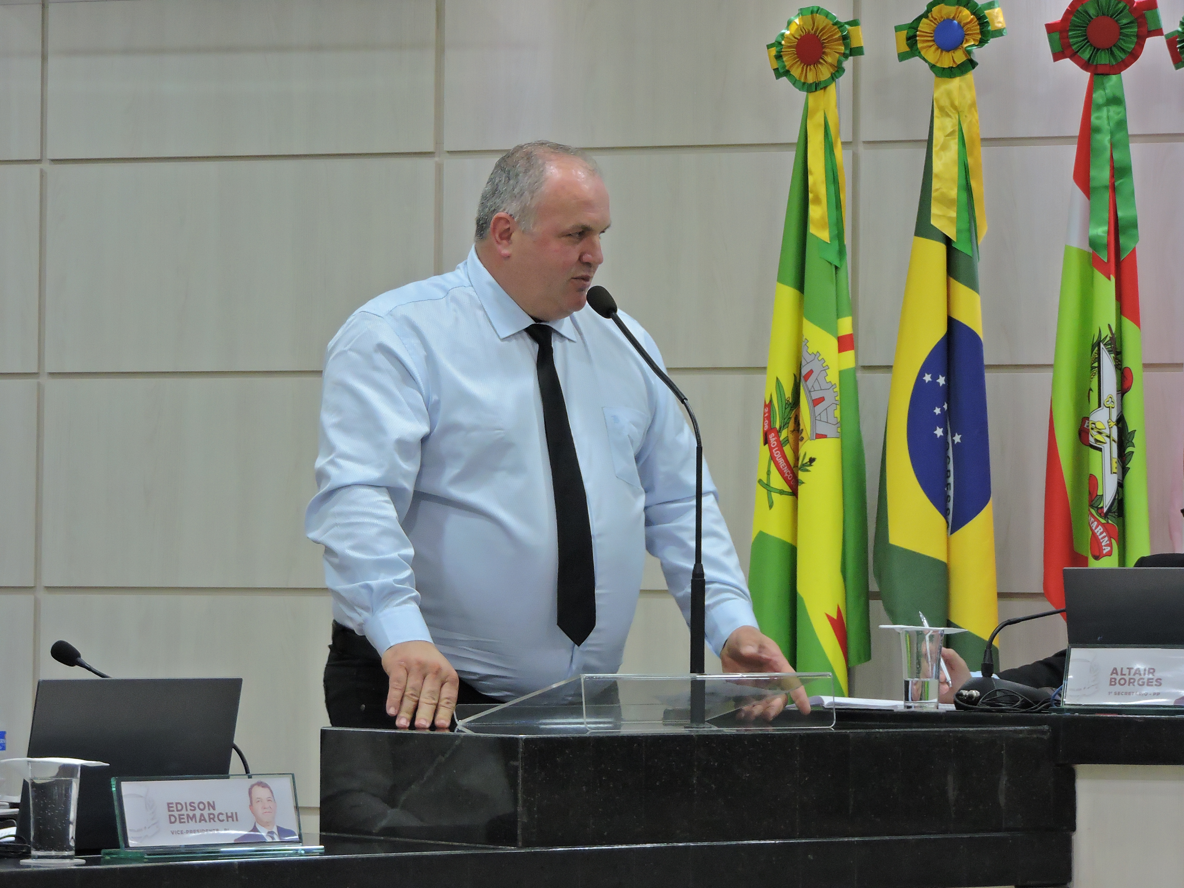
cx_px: 592
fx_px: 4618
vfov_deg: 11.0
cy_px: 444
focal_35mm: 135
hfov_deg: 14.6
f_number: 4.3
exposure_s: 1/40
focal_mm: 24.1
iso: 800
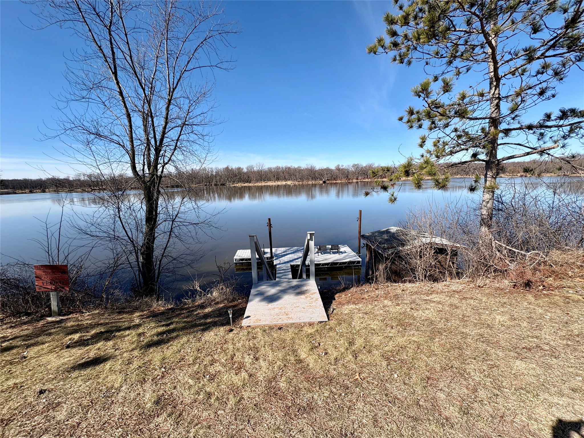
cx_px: 292
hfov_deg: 102.1
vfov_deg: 85.7
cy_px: 219
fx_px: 236
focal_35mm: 14
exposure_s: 1/1672
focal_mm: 2.22
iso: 40
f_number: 2.2
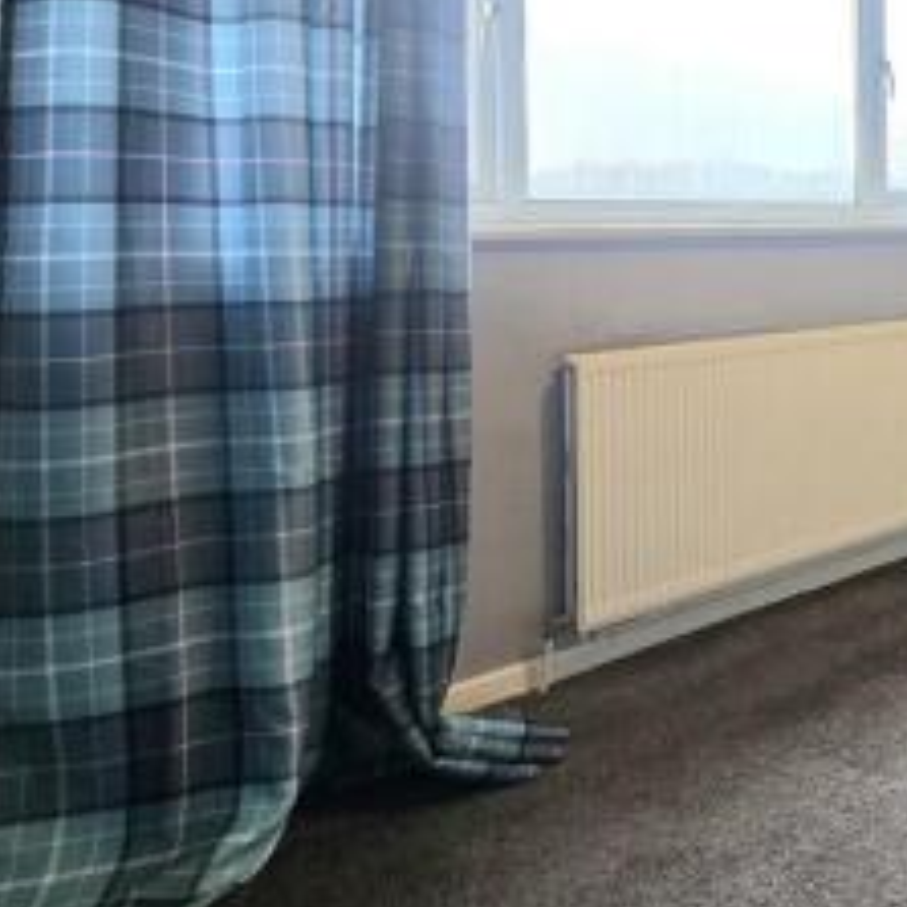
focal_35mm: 30
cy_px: 201
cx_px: 1039
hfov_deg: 41.0
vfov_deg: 51.2
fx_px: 889
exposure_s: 1/50.3
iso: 125
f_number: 2.2
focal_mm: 2.2
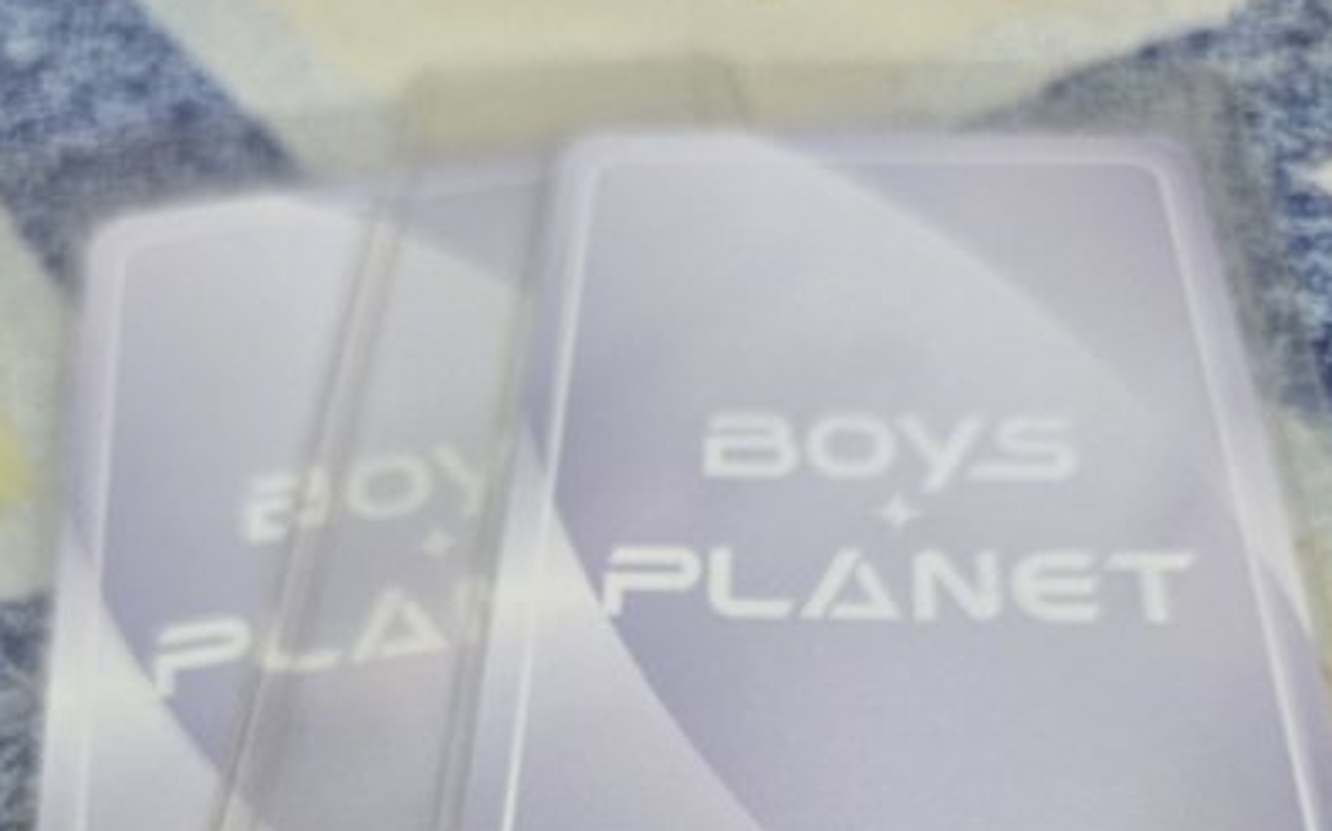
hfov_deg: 58.2
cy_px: 691
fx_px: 1198
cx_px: 666
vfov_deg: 36.7
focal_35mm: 33
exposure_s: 1/120
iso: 400
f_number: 1.8
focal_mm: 5.4
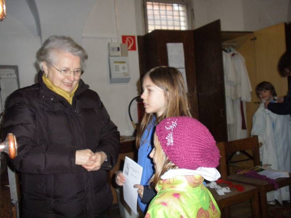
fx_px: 311
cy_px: 109
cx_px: 146
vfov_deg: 38.7
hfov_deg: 50.1
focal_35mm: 37
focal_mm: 6.6
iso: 200
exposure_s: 1/30
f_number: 3.5
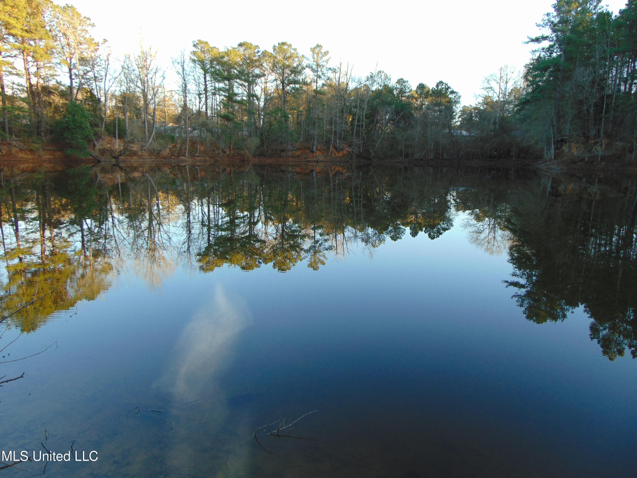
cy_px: 239
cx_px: 318
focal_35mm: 25
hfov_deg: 69.4
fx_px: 460
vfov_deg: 54.9
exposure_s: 1/100
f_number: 3
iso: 80
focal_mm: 4.5
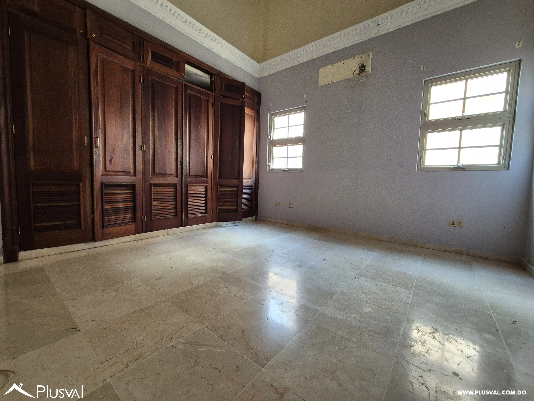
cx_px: 267
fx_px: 201
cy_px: 200
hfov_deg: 106.2
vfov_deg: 89.9
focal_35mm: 13
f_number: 2.2
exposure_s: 1/60
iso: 640
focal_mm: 2.2
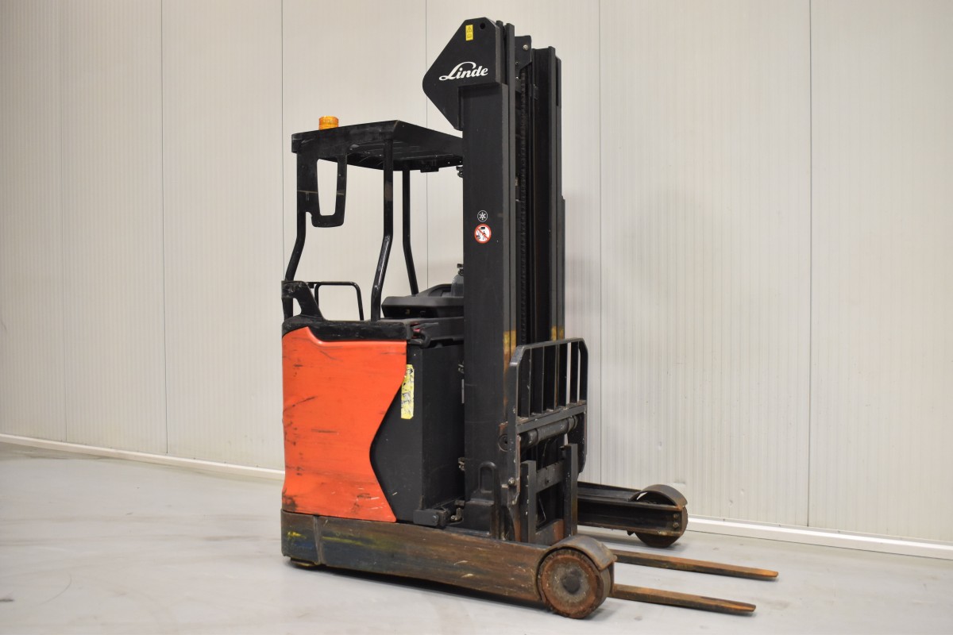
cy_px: 318
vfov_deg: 36.9
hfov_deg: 53.1
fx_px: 953
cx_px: 476
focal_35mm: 36
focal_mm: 24
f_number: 4.5
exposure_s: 1/50
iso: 1600
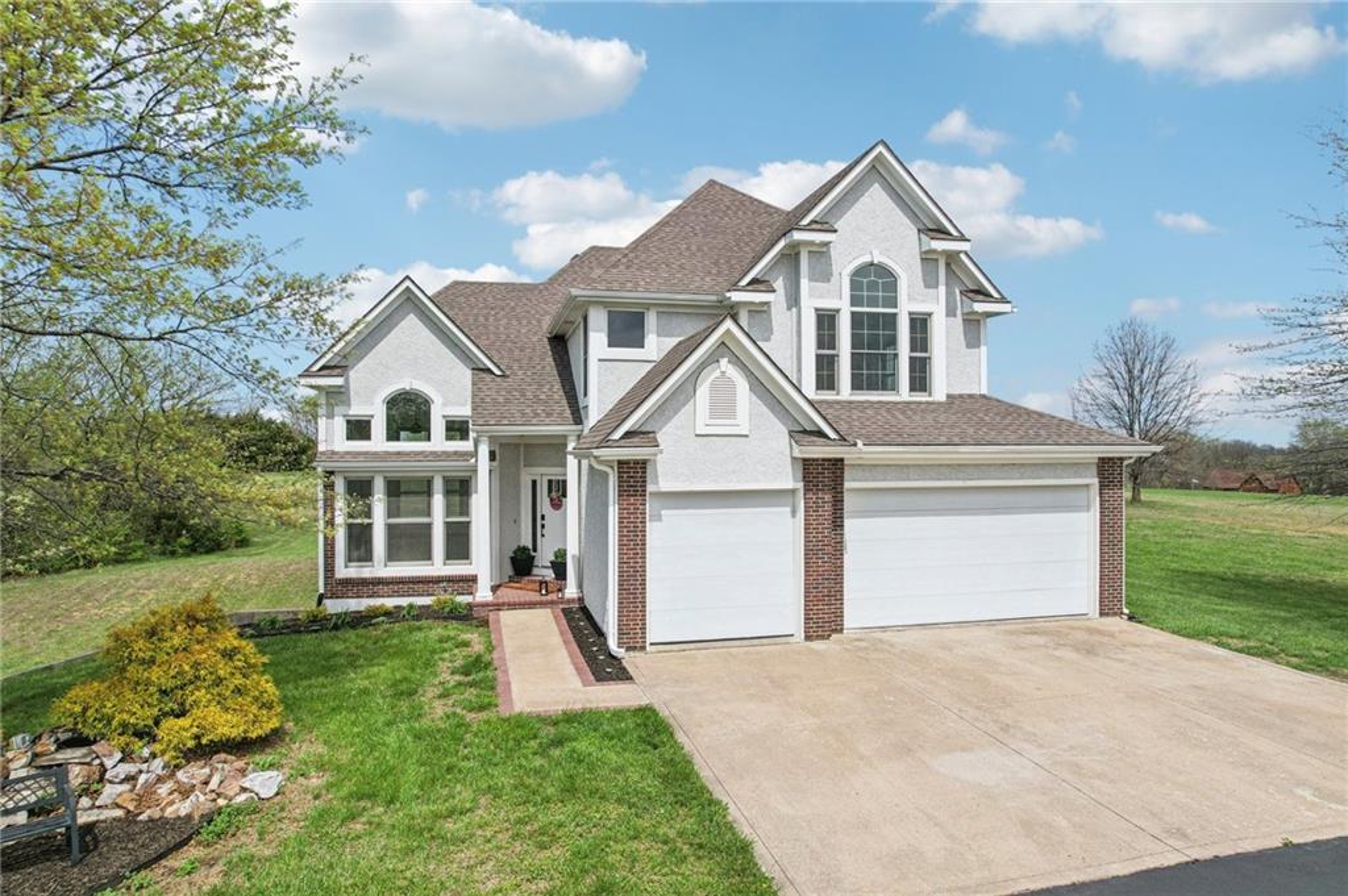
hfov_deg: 78.6
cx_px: 674
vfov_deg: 57.1
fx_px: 823
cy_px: 448
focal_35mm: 22
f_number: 2.8
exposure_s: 1/4000
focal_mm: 8.4
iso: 120
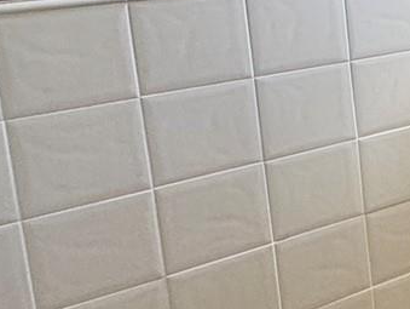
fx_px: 783
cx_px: 805
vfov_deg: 21.4
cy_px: -10
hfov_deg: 19.0
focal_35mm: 66
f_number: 2.2
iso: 200
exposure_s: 1/120
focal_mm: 2.22
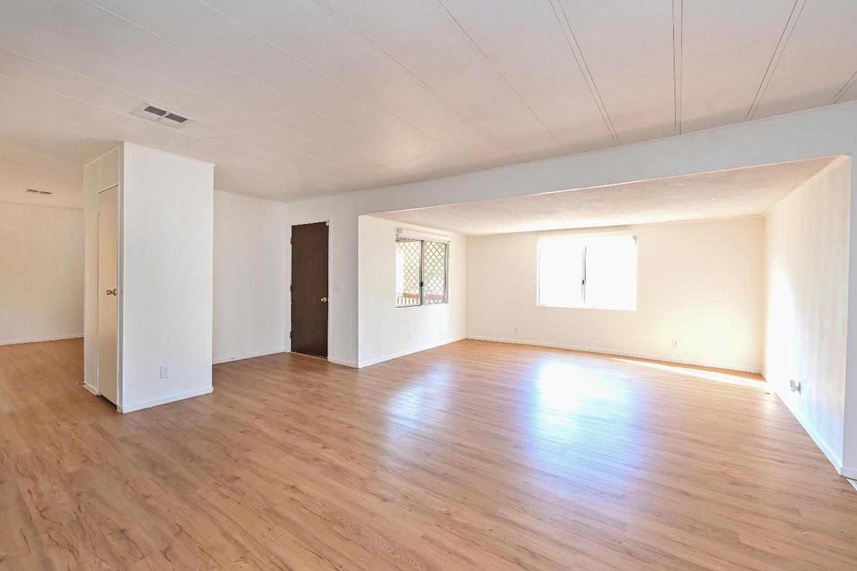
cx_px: 422
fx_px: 357
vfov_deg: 77.3
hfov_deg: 100.4
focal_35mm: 15
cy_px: 288
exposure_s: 1/60
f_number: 7.1
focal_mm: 14
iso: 3200
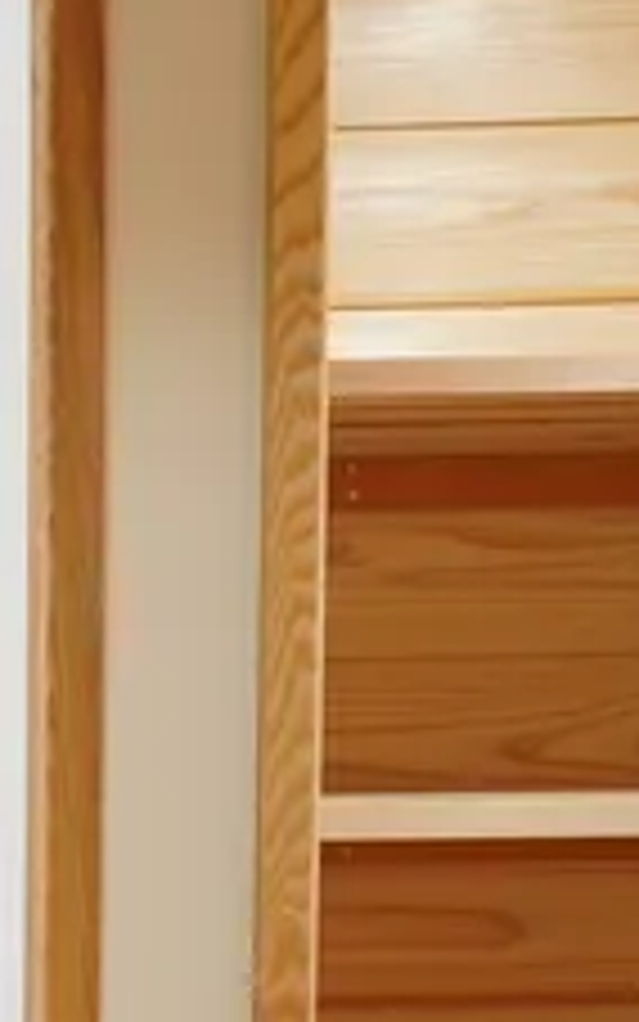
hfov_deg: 12.1
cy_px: 979
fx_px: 2506
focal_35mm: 90
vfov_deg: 22.3
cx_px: -810
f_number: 2
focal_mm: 20
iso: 200
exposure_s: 1/30
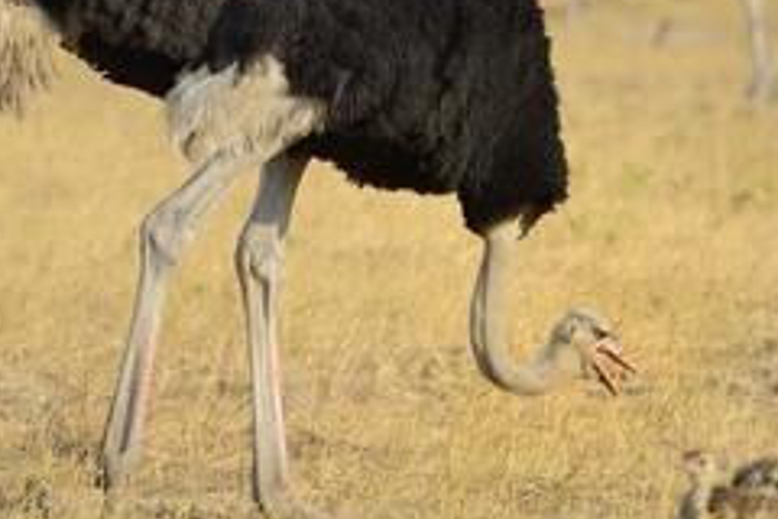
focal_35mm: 489
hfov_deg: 4.2
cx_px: 421
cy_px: 227
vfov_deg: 2.8
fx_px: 10567
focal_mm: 280
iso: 400
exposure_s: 1/1000
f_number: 5.6
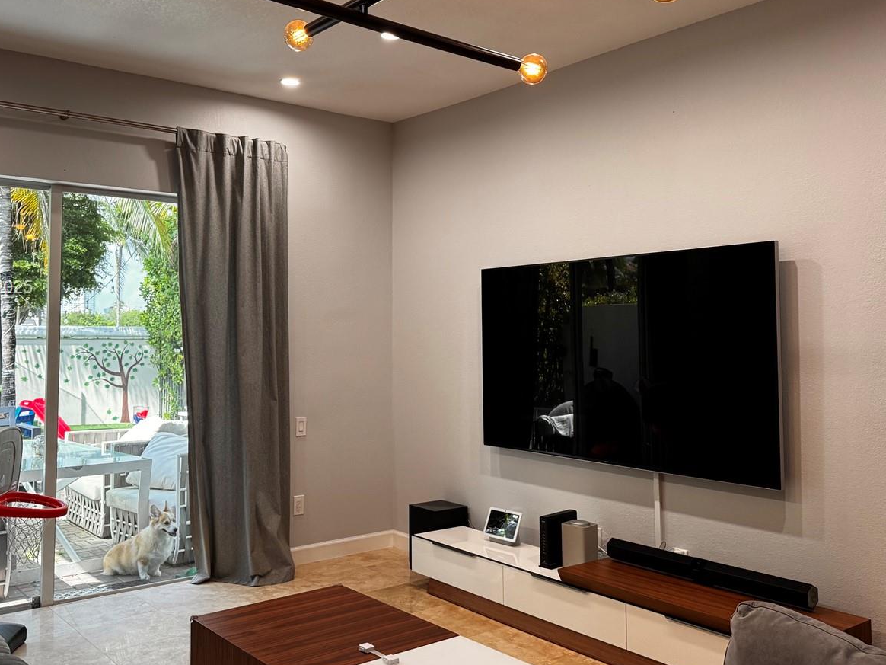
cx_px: 405
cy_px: 289
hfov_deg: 55.3
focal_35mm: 33
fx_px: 845
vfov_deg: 42.9
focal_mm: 6.76
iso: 200
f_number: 1.78
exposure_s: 1/120
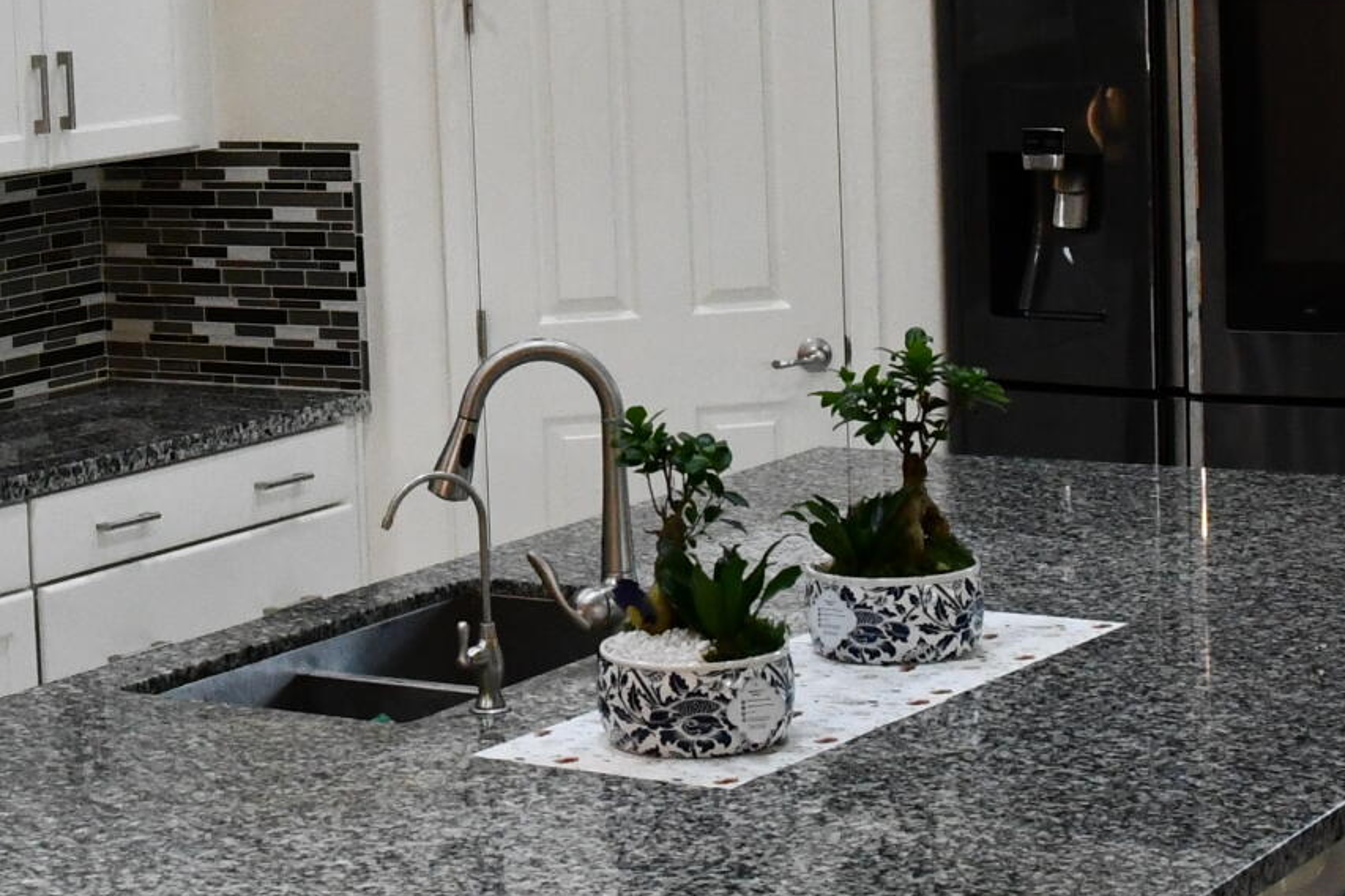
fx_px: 3548
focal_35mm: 95
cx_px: 347
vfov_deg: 14.3
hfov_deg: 21.3
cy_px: 158
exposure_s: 1/200
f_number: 7.1
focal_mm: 18
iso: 2500
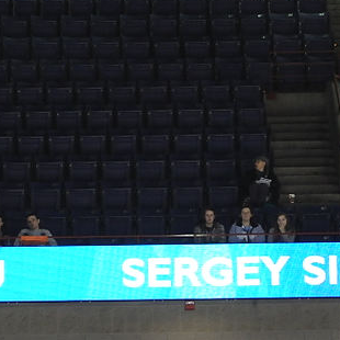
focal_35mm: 230
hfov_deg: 7.6
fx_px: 2556
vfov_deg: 7.6
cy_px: 285
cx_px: 154
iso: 1250
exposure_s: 1/250
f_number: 2.8
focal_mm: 70
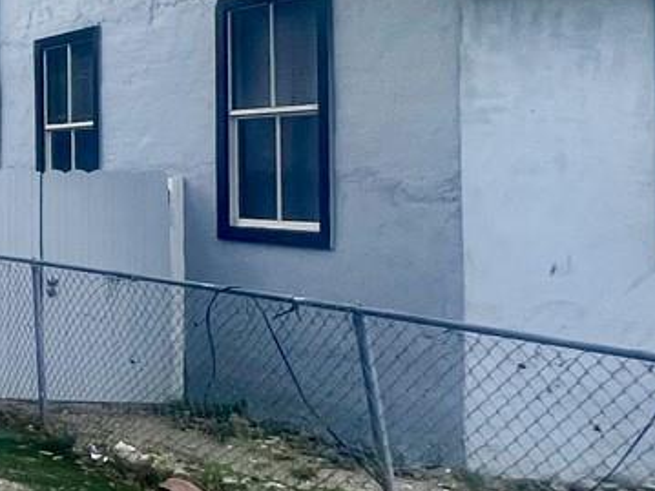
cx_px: -730
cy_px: 139
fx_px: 1097
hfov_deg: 18.0
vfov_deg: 25.0
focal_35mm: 58
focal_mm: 1.57
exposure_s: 1/445
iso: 32
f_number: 1.8
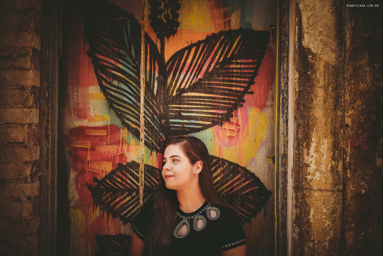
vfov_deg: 27.0
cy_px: 128
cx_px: 192
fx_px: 532
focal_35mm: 50
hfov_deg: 39.6
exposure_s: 1/160
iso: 125
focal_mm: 50
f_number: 3.5
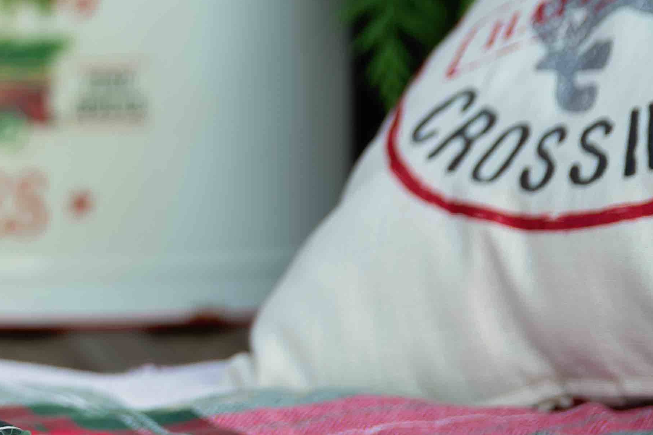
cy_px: -318
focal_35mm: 707
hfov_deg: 2.9
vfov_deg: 1.9
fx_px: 12823
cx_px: -644
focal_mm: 155
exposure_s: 1/125
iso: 100
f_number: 2.8
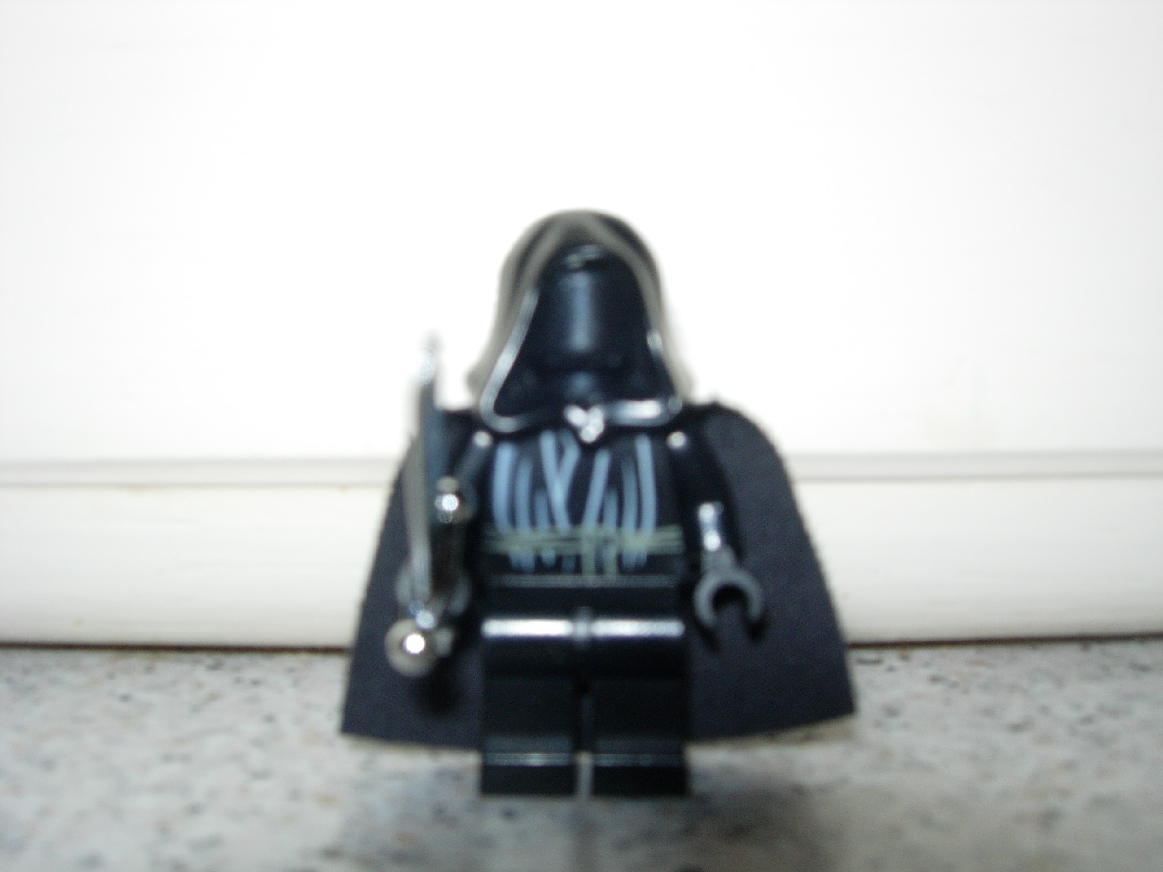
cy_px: 436
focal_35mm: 38
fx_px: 1277
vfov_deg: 37.7
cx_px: 582
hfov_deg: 49.0
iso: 79
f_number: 4.8
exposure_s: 1/64
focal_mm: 7.8
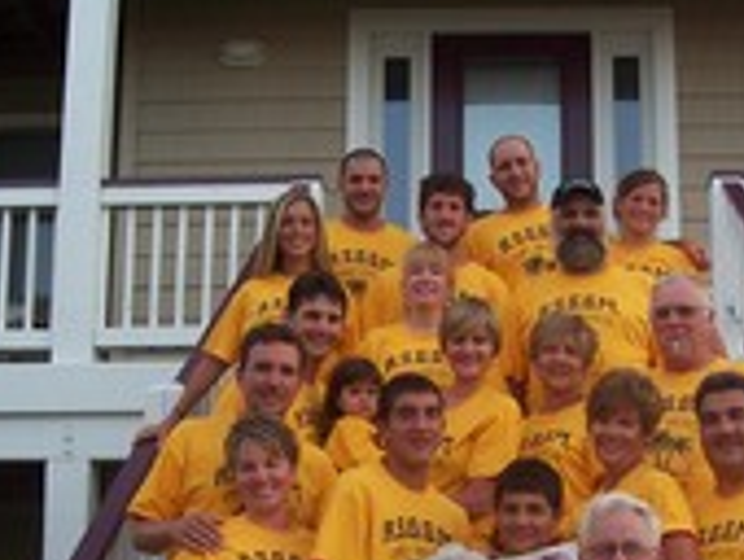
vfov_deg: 18.6
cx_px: 514
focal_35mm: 78
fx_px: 1679
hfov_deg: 24.8
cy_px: 497
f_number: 2.7
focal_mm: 5.6
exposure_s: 1/180
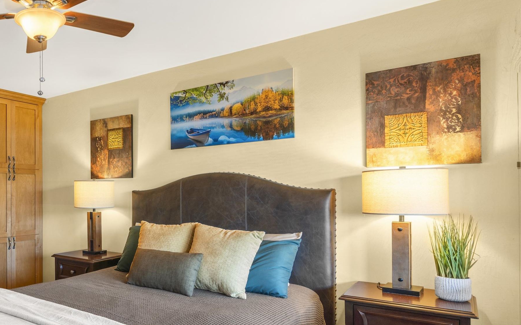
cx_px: 82
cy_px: 197
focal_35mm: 28
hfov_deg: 59.5
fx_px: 398
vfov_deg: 44.3
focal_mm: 16
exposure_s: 1/2
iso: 100
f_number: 8
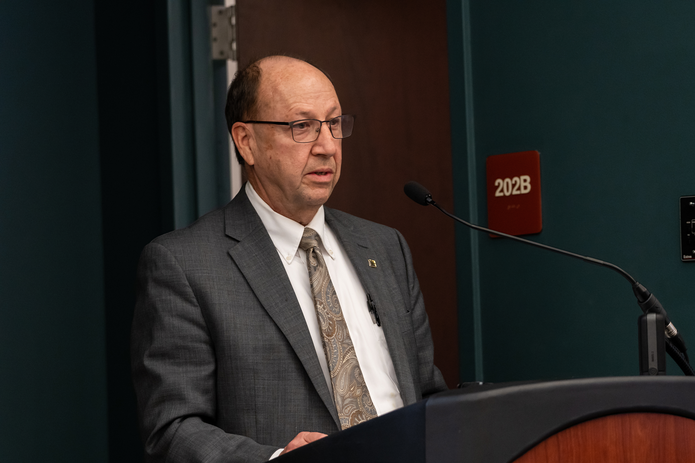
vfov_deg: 8.0
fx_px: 3315
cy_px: 232
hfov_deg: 12.0
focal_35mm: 172
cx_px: 348
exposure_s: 1/160
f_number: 5.6
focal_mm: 171.7
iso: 2500
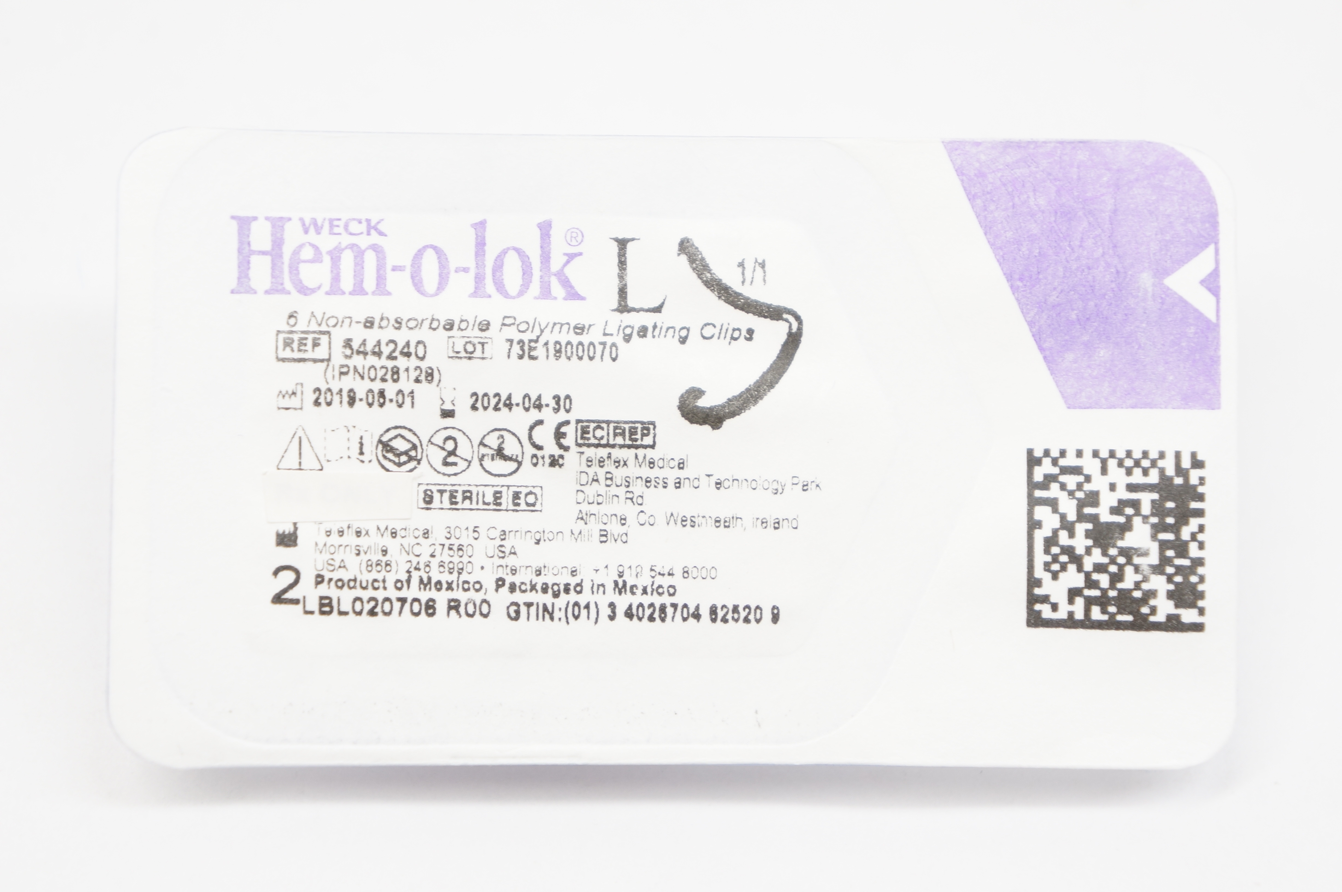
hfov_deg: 24.6
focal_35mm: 82
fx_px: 3072
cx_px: 671
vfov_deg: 16.5
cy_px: 446
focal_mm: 55
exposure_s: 1/50
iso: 400
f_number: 5.6
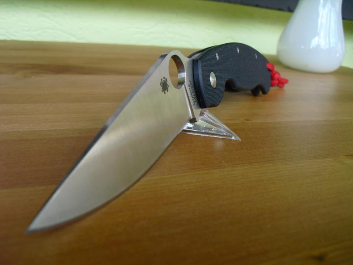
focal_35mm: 36
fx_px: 367
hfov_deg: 51.4
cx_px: 176
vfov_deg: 39.7
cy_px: 132
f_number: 3.1
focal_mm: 6.3
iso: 200
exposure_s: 1/100
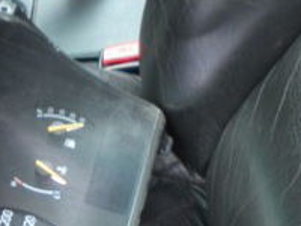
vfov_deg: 12.9
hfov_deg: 17.2
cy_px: 277
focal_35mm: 112
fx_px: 974
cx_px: 11
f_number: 3.1
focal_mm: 6.3
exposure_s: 1/10.5
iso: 80
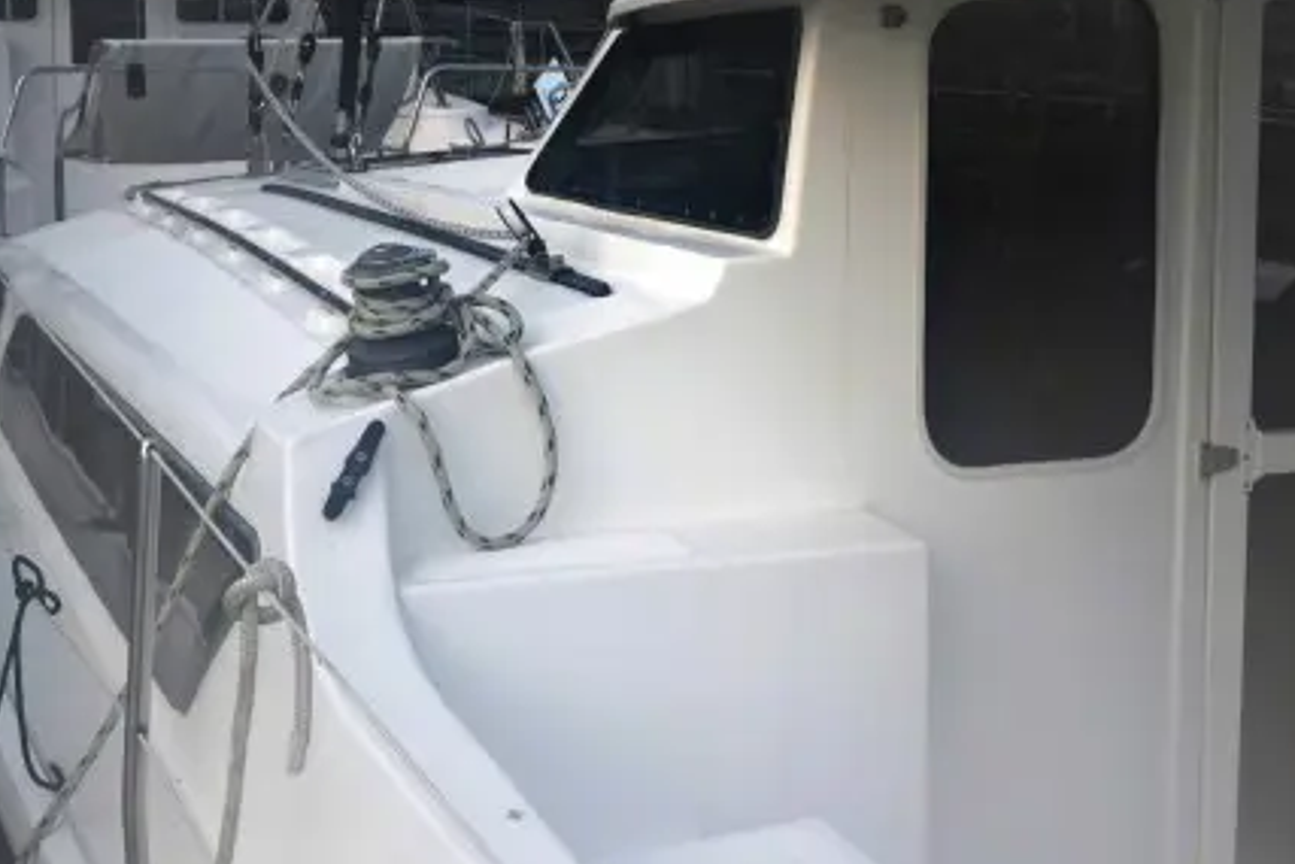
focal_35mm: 63
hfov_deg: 31.9
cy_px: 311
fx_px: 2267
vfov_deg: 21.5
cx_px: 622
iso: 100
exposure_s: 1/250
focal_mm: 28
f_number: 8
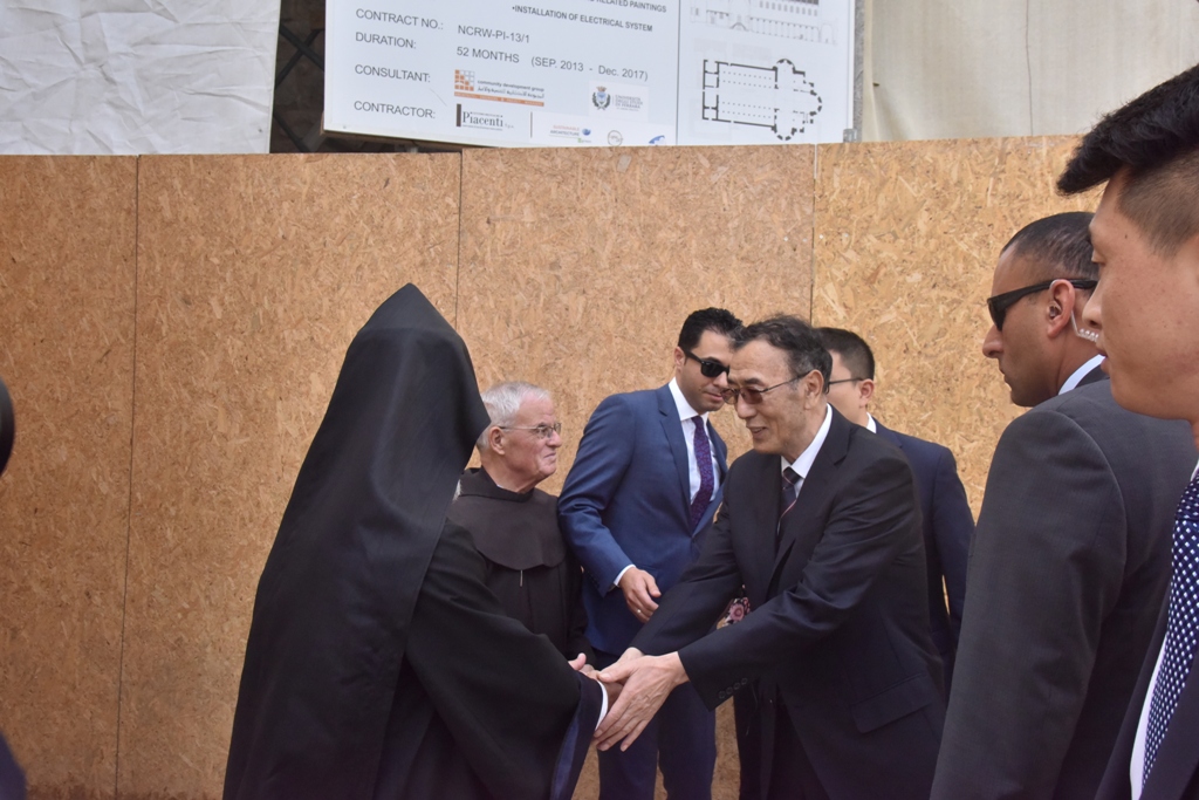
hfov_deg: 55.8
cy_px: 400
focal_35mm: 34
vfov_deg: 38.9
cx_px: 600
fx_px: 1132
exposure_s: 1/640
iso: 2500
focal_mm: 34
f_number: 13
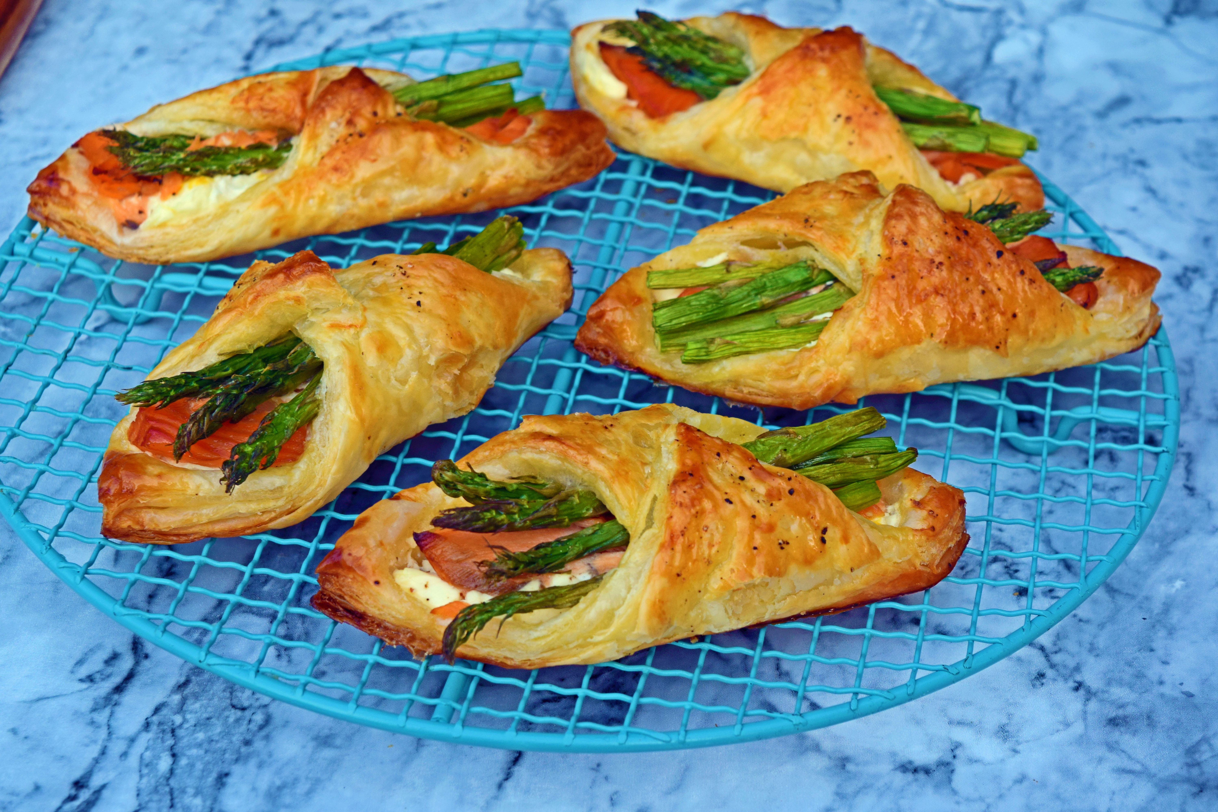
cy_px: 406
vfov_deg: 16.6
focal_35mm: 82
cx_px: 609
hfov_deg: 24.6
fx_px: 2791
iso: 400
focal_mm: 55
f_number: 8
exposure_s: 1/250
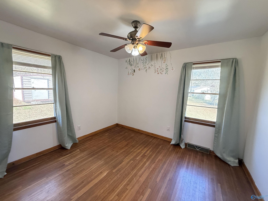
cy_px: 100
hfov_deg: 102.1
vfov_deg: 85.7
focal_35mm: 14
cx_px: 134
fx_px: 108
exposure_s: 1/120
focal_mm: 2.22
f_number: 2.2
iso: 640
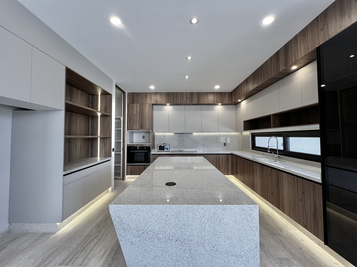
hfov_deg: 106.2
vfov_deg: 89.9
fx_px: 134
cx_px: 178
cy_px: 134
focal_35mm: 13
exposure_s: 1/120
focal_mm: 1.57
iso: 125
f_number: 1.8
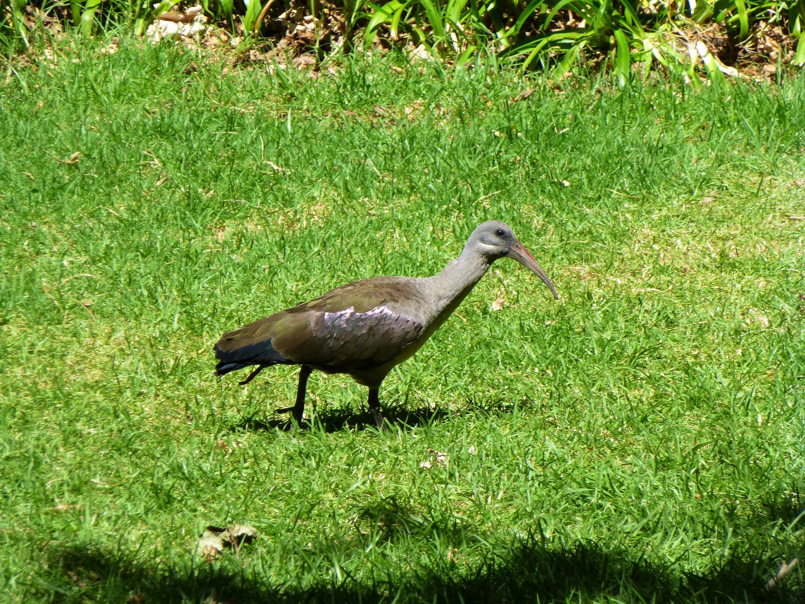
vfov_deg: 7.7
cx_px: 402
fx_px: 4511
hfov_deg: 10.2
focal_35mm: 194
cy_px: 302
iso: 100
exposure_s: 1/250
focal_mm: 34.6
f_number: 5.8
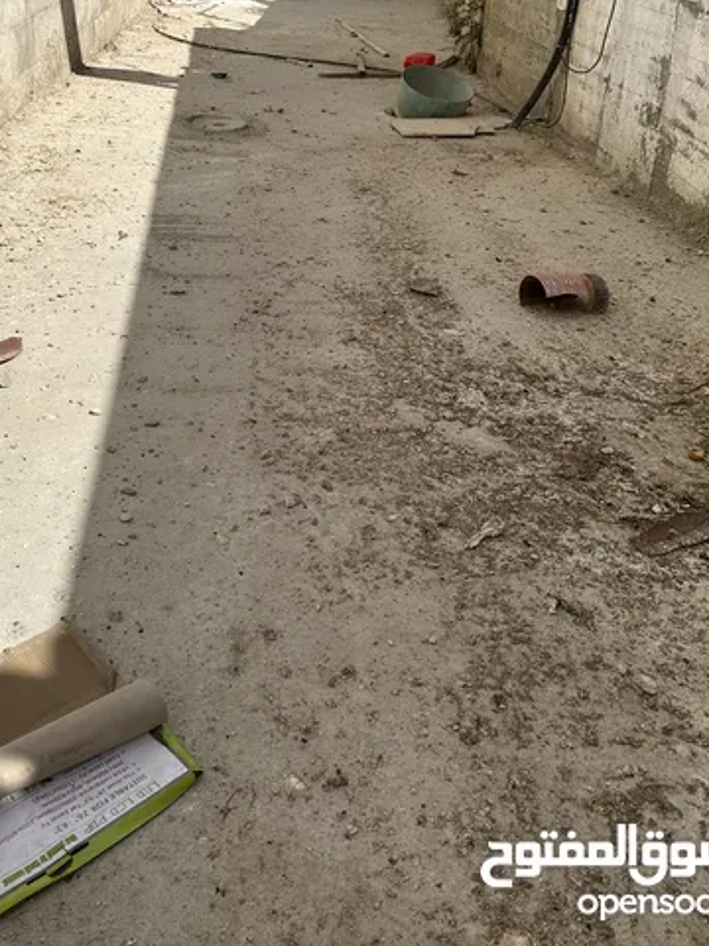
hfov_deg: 39.5
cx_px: 284
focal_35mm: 36
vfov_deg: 49.7
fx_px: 983
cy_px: 258
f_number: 1.78
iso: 80
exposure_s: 1/7576
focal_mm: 6.86
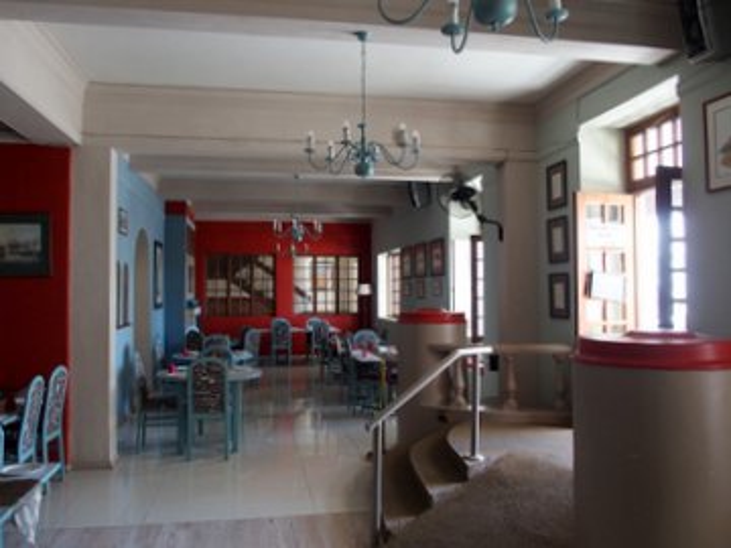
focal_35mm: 28
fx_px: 591
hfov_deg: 63.4
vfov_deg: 49.7
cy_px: 274
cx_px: 366
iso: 200
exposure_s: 1/30
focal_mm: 6
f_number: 2.8
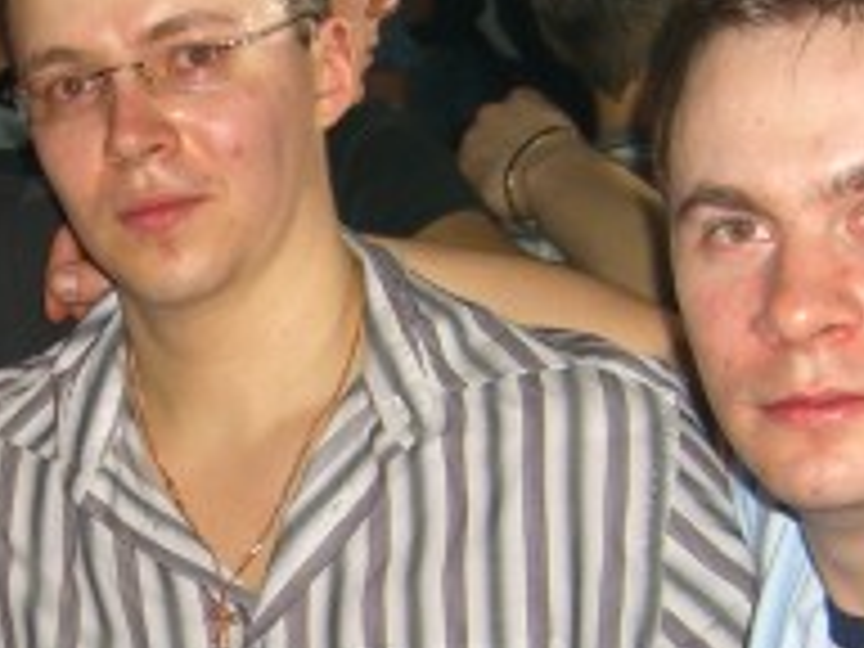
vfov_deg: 12.3
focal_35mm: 119
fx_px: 2970
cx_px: 68
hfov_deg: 16.3
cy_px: 612
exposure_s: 1/60
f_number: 2.8
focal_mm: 7.9
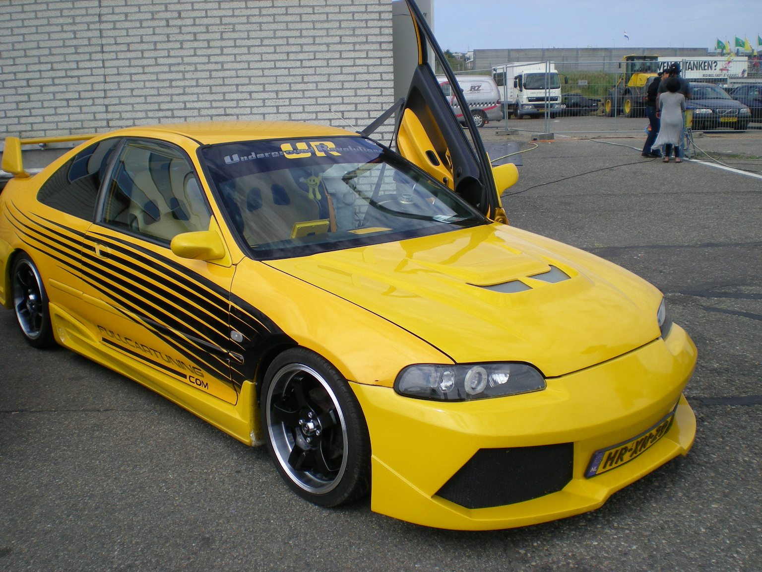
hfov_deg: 49.0
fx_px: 836
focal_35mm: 38
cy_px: 286
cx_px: 381
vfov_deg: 37.7
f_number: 4.6
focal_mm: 6.3
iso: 50
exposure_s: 1/342
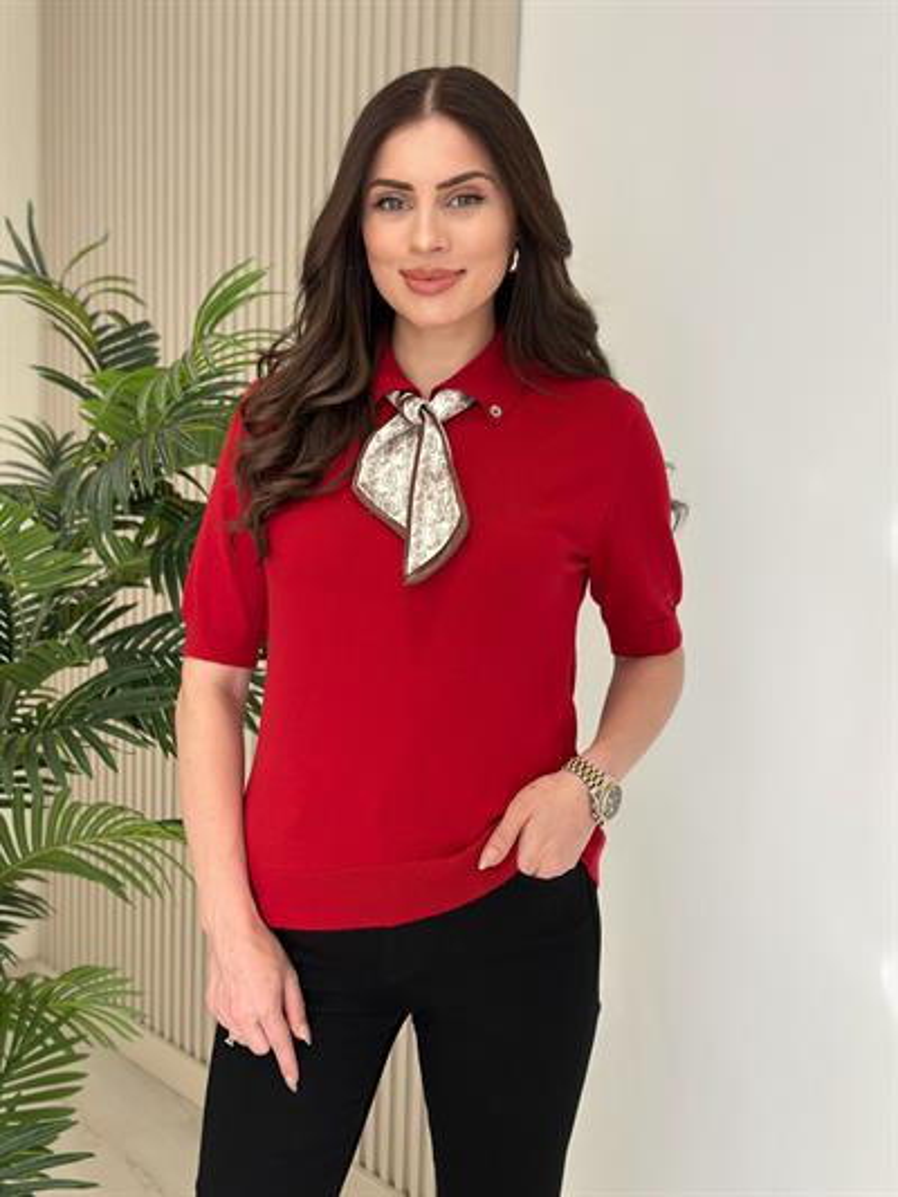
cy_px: 598
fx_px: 1660
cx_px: 449
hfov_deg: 30.3
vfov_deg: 39.6
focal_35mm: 48
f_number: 1.78
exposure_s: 1/291
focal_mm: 6.86
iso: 80
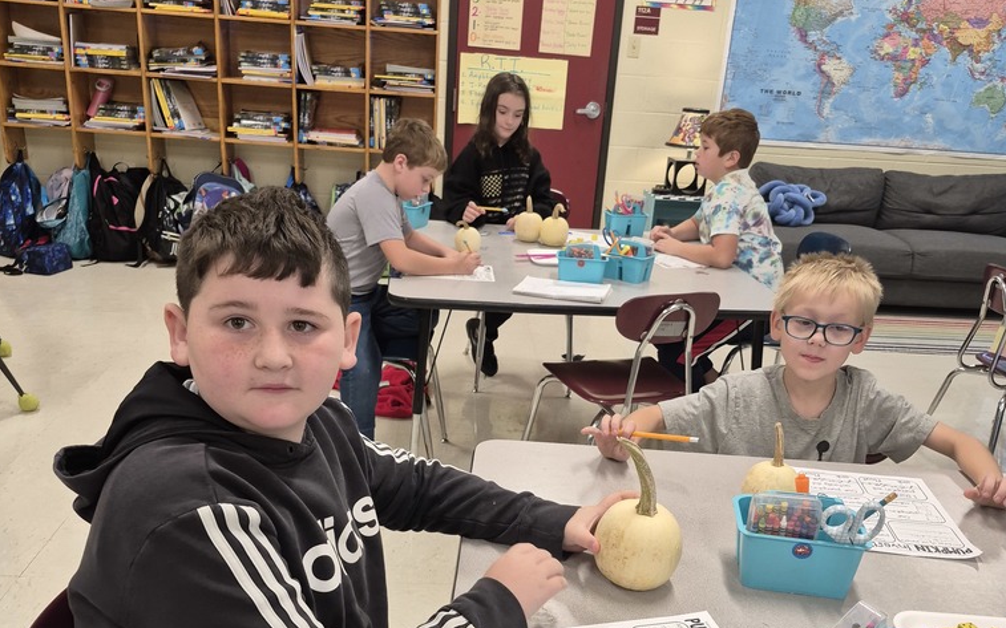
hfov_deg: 58.1
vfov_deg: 37.7
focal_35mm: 33
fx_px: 905
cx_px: 497
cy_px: 442
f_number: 1.8
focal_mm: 5.4
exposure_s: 1/120
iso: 160
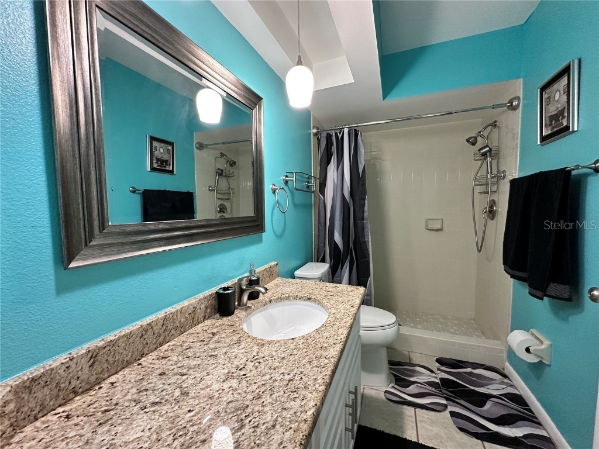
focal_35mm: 14
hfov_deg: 102.1
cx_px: 300
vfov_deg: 85.7
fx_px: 242
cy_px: 224
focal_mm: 2.22
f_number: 2.2
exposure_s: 1/60
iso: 320
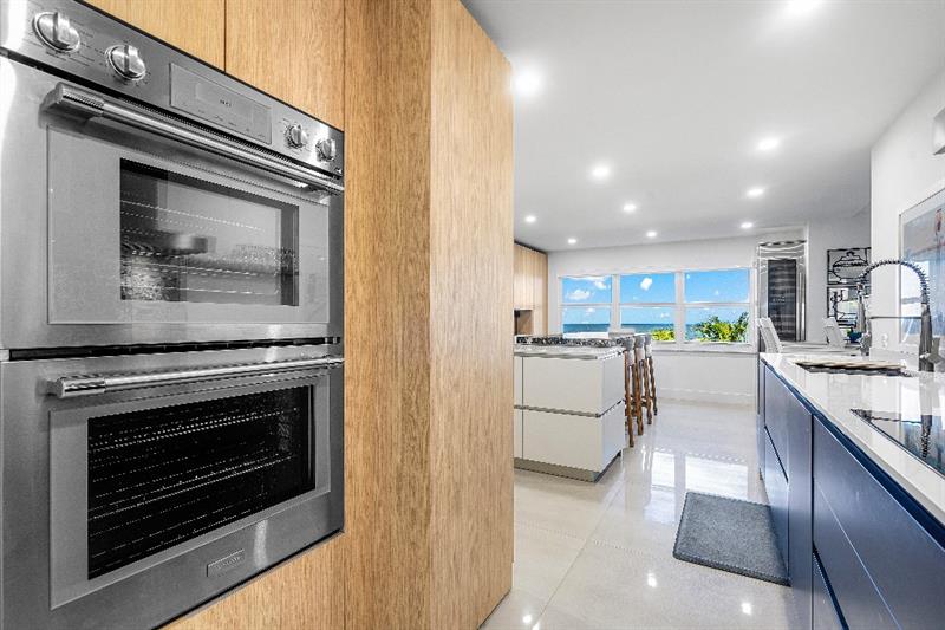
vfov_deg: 73.7
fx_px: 420
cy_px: 315
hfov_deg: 96.7
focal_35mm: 16
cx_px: 472
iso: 160
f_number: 8
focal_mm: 16
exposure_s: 1.3
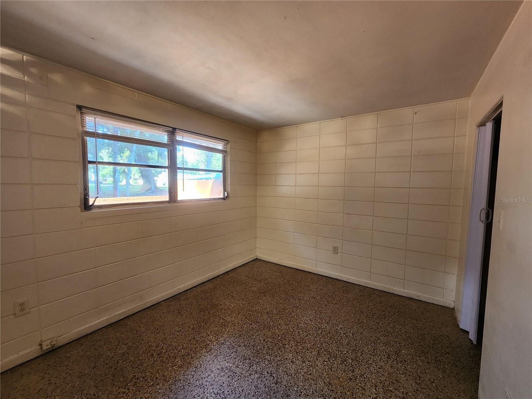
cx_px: 266
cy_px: 200
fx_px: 200
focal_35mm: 13
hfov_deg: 106.2
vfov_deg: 89.9
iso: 320
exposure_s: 1/30
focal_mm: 2.2
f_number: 2.2
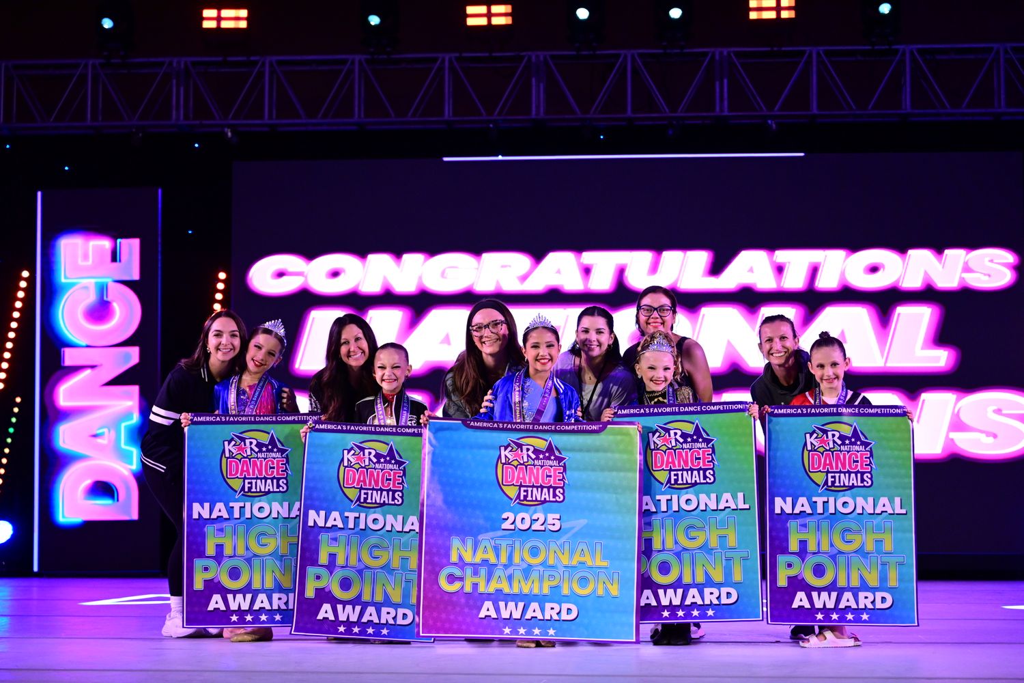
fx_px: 1934
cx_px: 512
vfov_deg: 20.0
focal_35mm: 68
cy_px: 342
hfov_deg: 29.7
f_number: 3.2
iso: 3200
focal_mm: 68
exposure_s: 1/1000
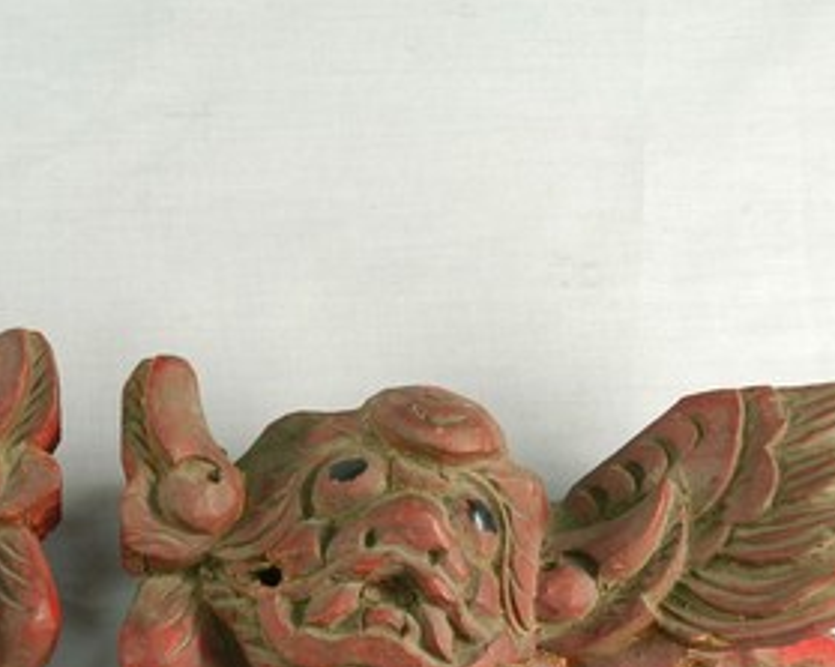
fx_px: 2472
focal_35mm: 100
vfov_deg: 15.3
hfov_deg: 18.8
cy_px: 534
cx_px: 69
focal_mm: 31
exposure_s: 1/8
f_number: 8
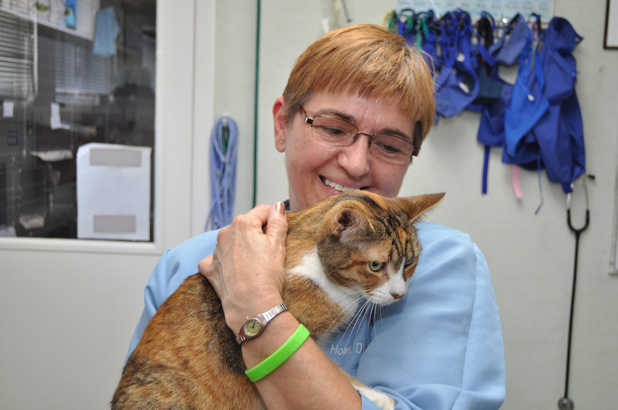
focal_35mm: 46
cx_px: 309
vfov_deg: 28.9
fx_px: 797
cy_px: 205
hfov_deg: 42.4
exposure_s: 1/60
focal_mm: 31
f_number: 5
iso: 400
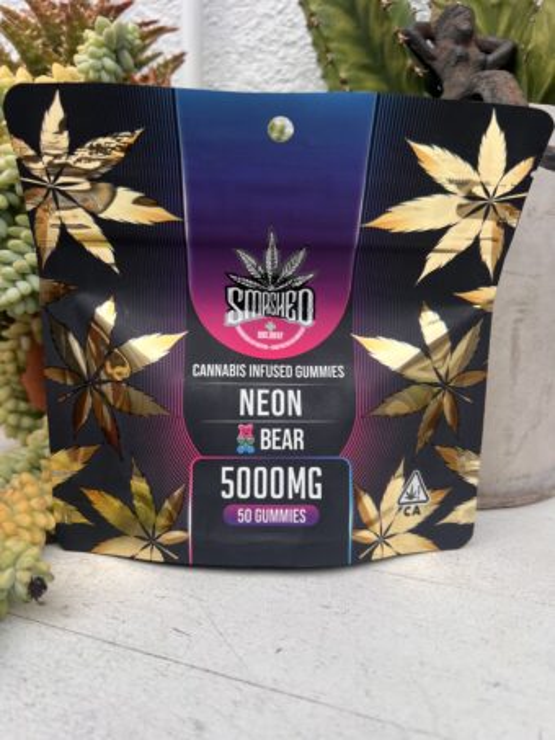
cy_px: 370
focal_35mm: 26
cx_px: 278
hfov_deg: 53.1
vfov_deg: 67.3
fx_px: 556
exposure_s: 1/424
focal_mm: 5.7
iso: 50
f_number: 1.5
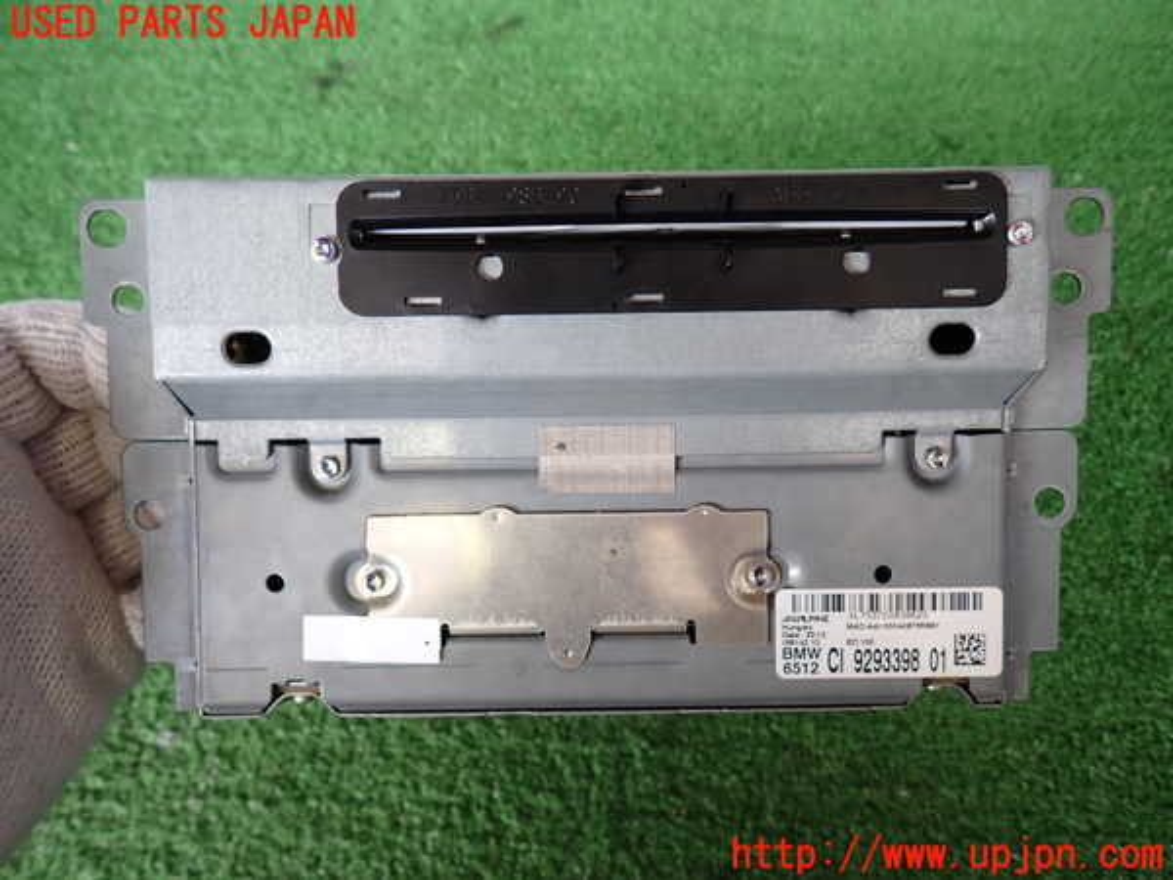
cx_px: 586
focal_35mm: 25
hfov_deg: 69.4
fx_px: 847
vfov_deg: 54.9
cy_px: 440
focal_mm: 4.5
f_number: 2
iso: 100
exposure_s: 1/100
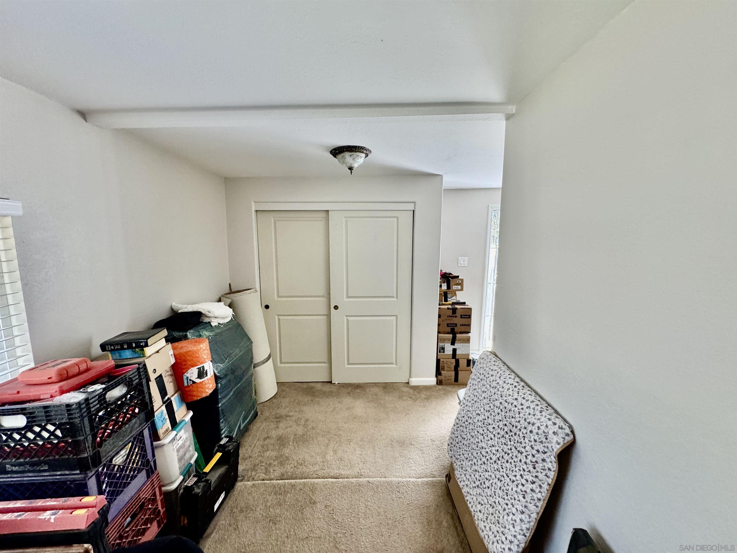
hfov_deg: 102.1
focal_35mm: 14
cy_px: 276
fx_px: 298
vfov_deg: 85.7
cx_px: 368
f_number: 2.2
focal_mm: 2.22
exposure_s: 1/120
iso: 250
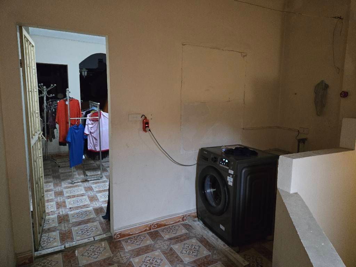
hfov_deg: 73.9
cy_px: 134
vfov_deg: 58.9
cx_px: 178
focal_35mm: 23
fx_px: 237
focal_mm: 5.4
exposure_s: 1/50
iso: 1600
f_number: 1.8
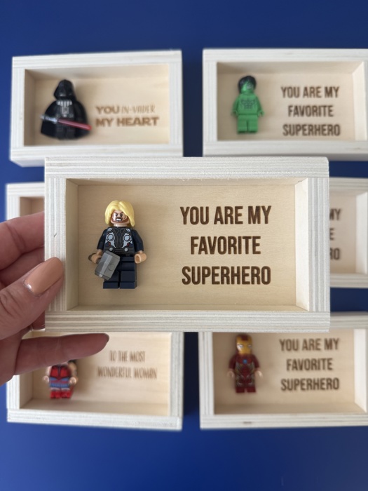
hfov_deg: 56.8
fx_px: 340
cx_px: 184
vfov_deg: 71.6
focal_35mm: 24
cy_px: 246
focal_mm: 6.76
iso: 64
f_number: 1.78
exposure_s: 1/158
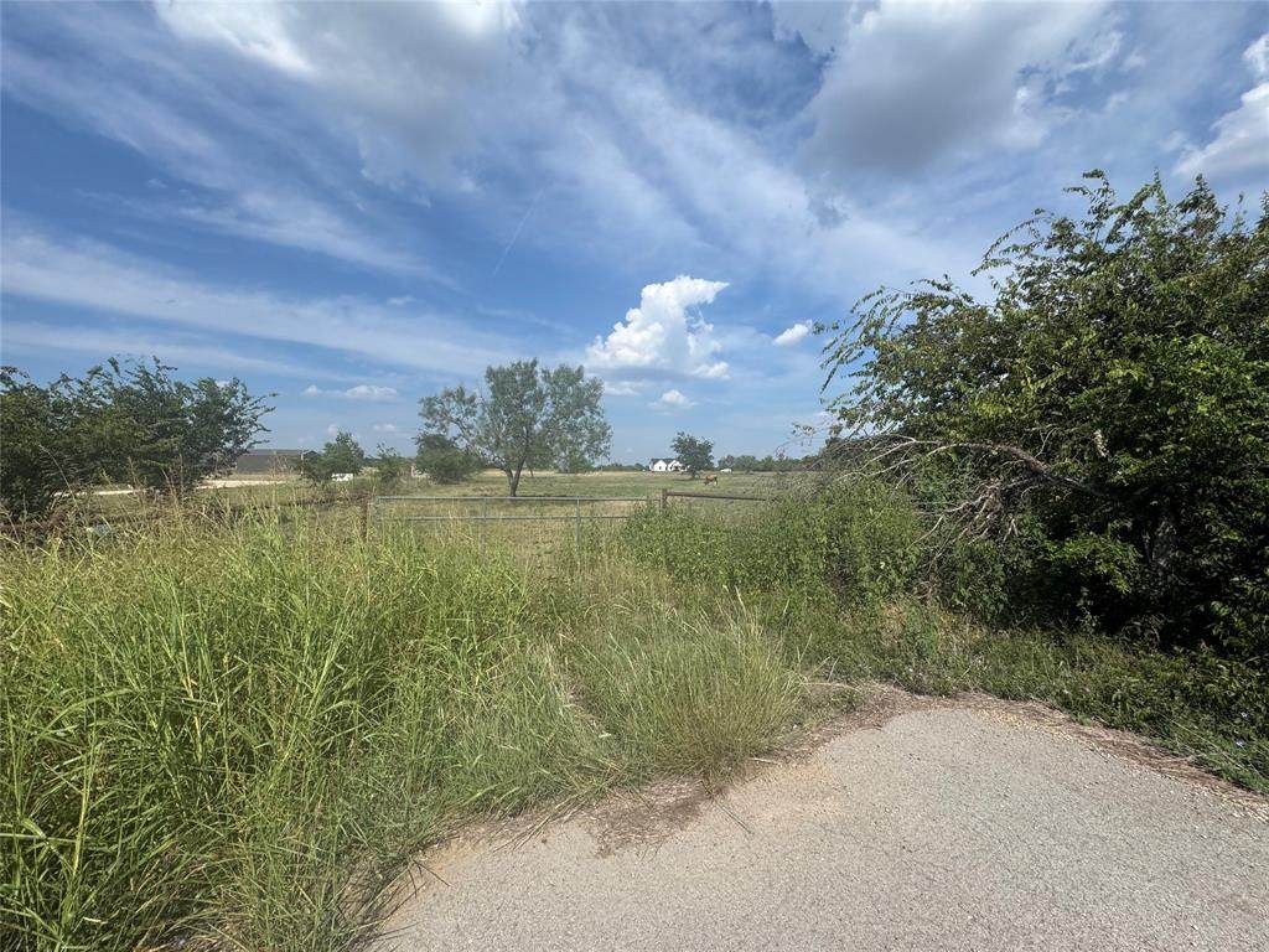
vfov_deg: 85.7
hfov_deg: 102.1
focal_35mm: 14
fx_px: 513
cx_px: 634
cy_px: 476
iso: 50
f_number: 2.2
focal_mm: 2.22
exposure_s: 1/3106
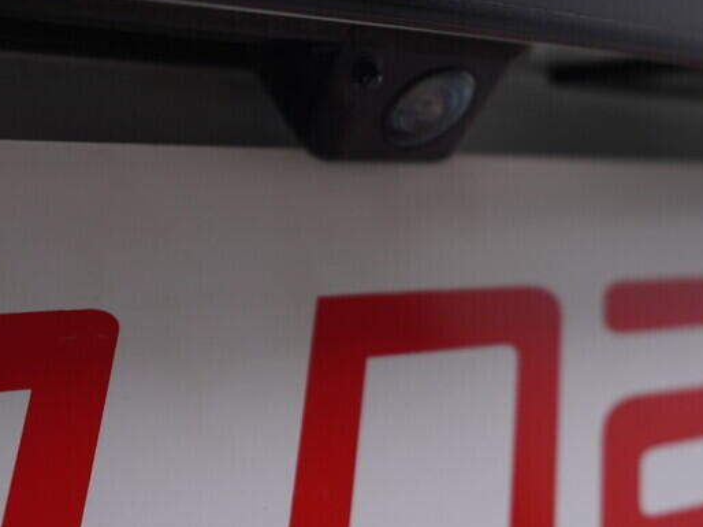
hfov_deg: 28.2
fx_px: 1401
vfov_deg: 21.2
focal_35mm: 69
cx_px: 372
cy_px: 191
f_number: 4
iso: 125
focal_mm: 24
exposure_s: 1/60
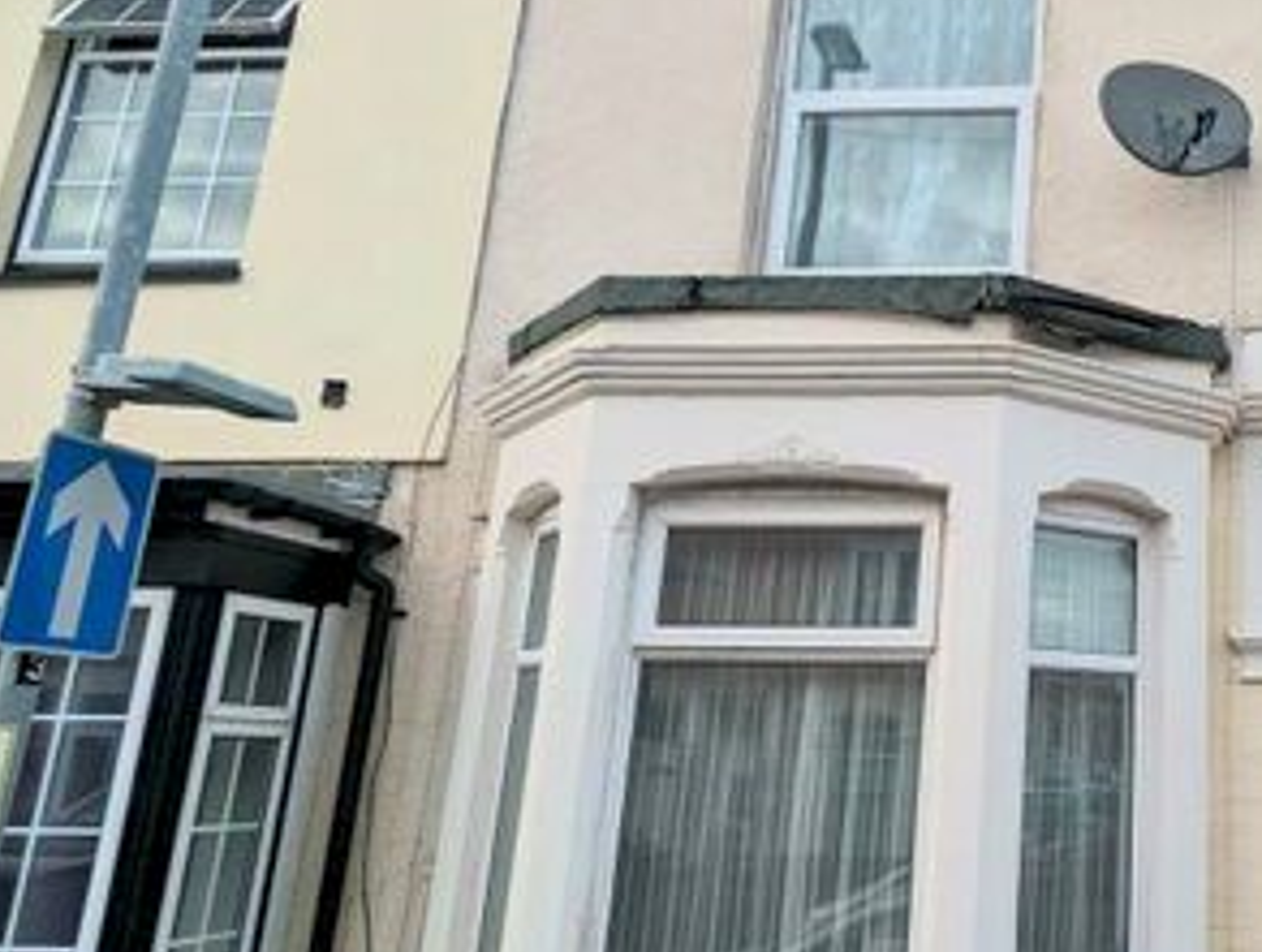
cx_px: 1169
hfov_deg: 43.9
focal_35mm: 38
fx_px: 1388
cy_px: 338
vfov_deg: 37.5
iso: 50
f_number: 2.2
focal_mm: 2.35
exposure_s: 1/267
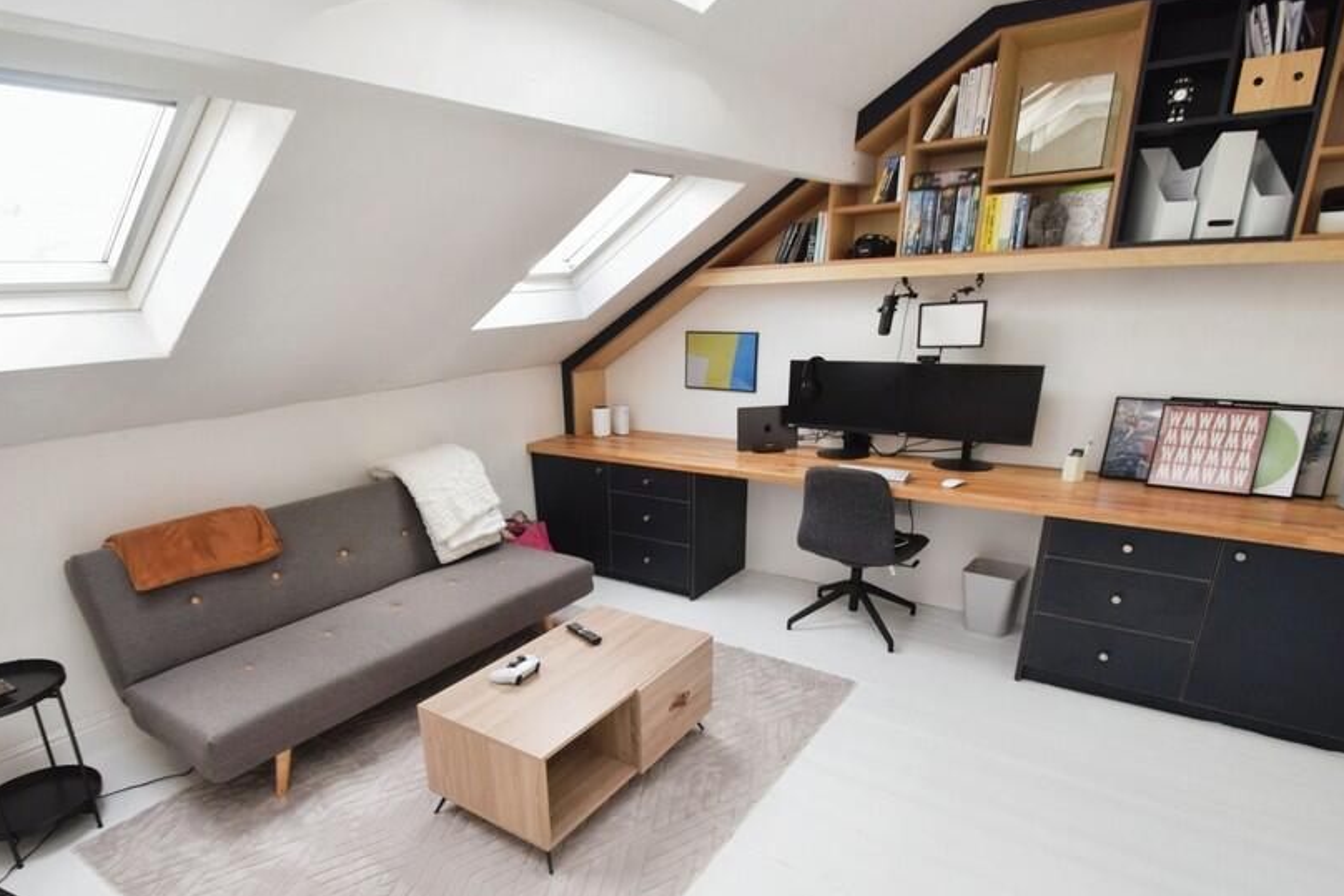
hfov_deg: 86.6
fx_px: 709
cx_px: 602
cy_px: 559
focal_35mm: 19
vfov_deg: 63.7
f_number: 5.6
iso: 400
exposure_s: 1/125
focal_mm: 10
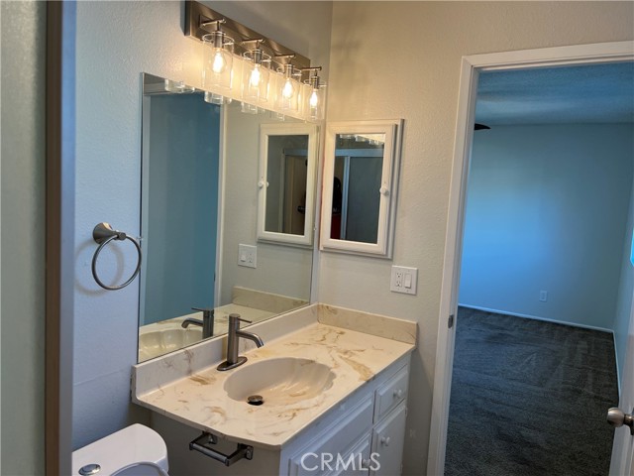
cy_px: 238
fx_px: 476
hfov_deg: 67.3
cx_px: 317
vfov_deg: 53.1
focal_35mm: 26
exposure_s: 1/120
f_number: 1.5
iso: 50
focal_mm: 5.7
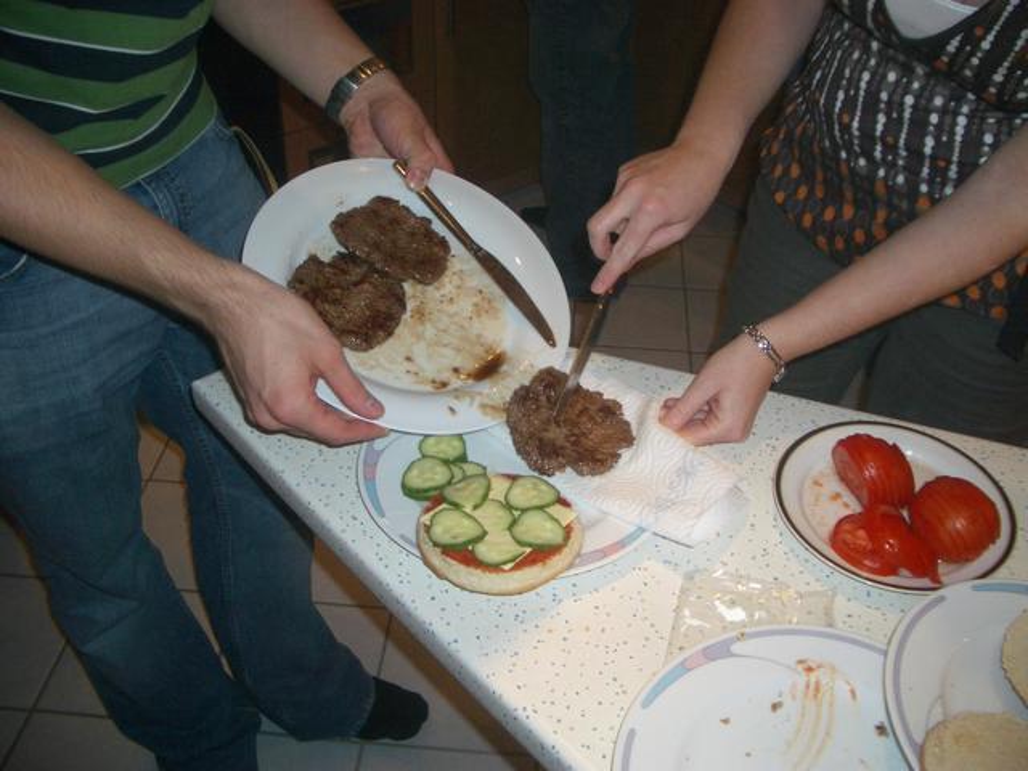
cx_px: 514
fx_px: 1039
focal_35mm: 35
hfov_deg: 52.6
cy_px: 386
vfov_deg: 40.7
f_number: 2.6
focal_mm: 5.8
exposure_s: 1/60
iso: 100
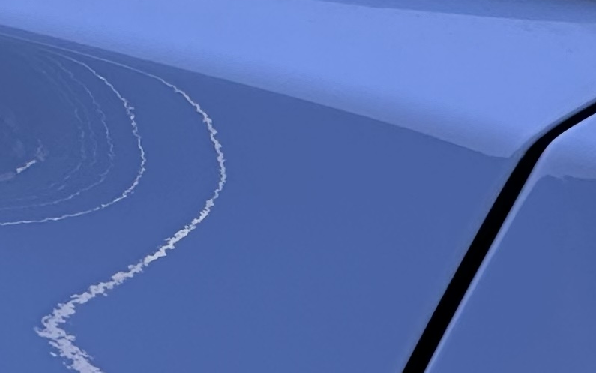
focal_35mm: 414
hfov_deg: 5.1
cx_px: 551
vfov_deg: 3.2
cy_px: 643
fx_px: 6725
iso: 64
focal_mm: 9
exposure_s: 1/100
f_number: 2.8
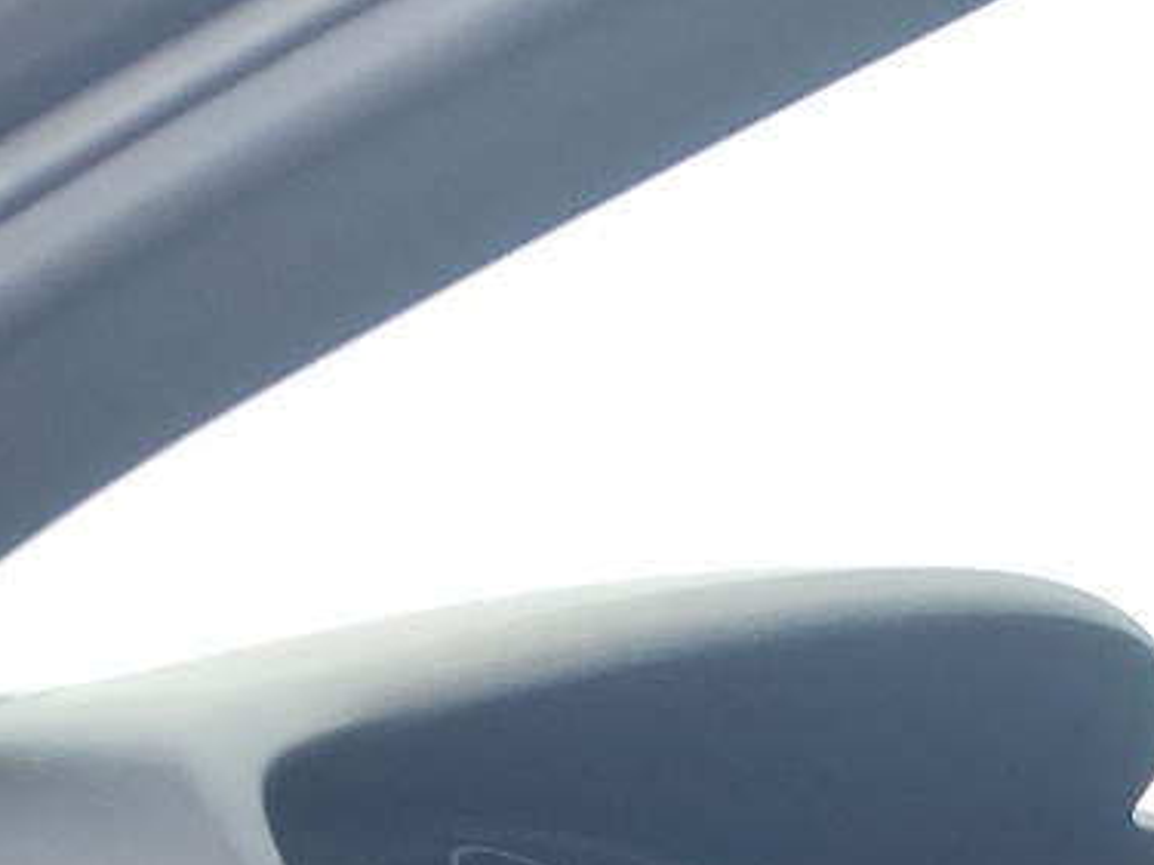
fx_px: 3699
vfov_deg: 11.8
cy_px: 1792
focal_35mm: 111
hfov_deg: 15.2
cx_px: 2108
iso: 50
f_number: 1.5
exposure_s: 1/312
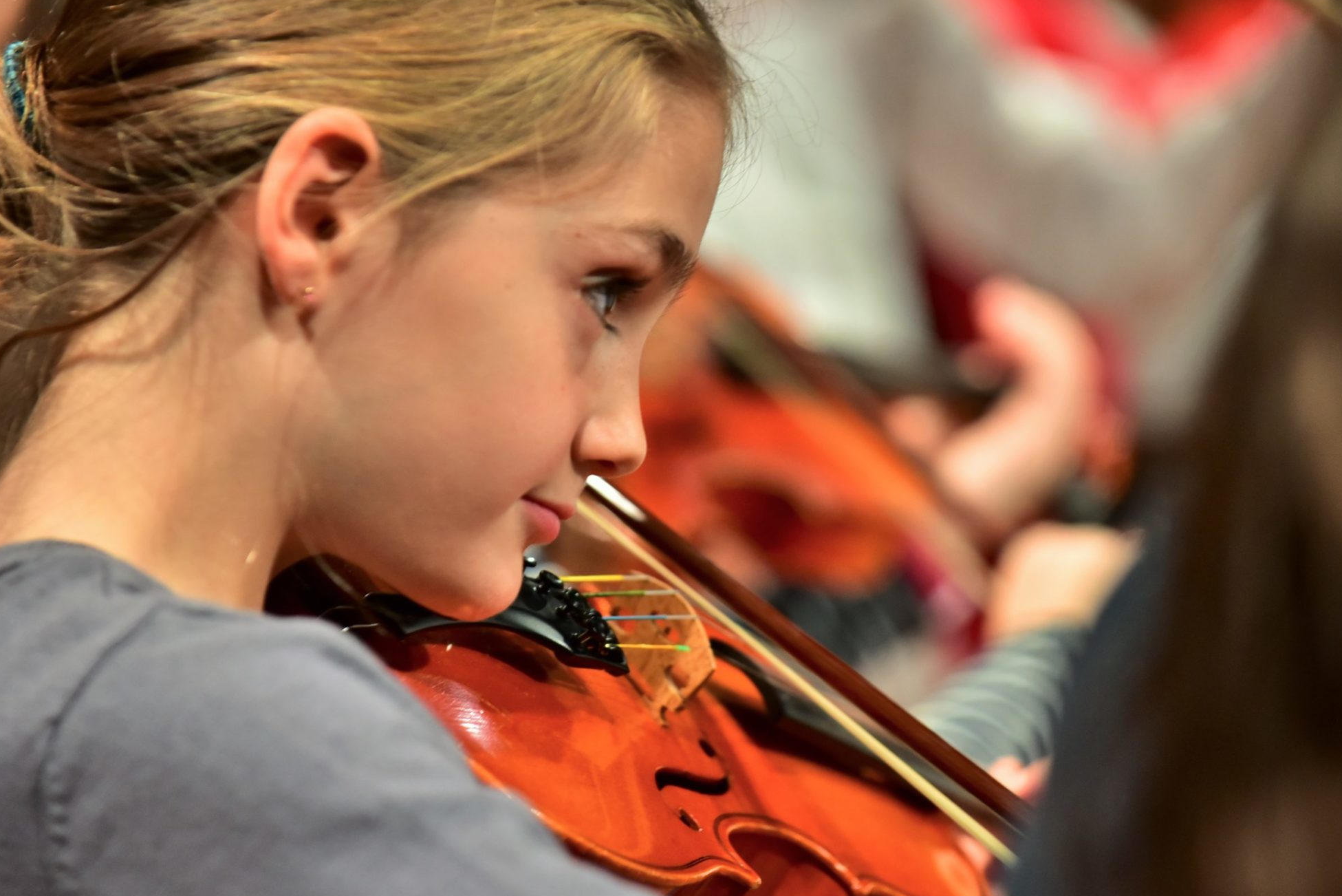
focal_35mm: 215
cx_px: 685
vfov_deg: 6.4
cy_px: 447
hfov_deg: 9.6
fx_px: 8017
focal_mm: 200
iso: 1600
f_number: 5.6
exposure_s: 1/200
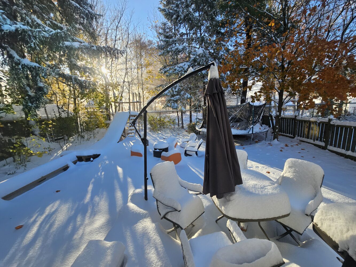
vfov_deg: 89.9
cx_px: 178
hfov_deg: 106.2
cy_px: 134
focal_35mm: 13
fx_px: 134
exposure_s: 1/503
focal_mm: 2.2
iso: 50
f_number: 2.2
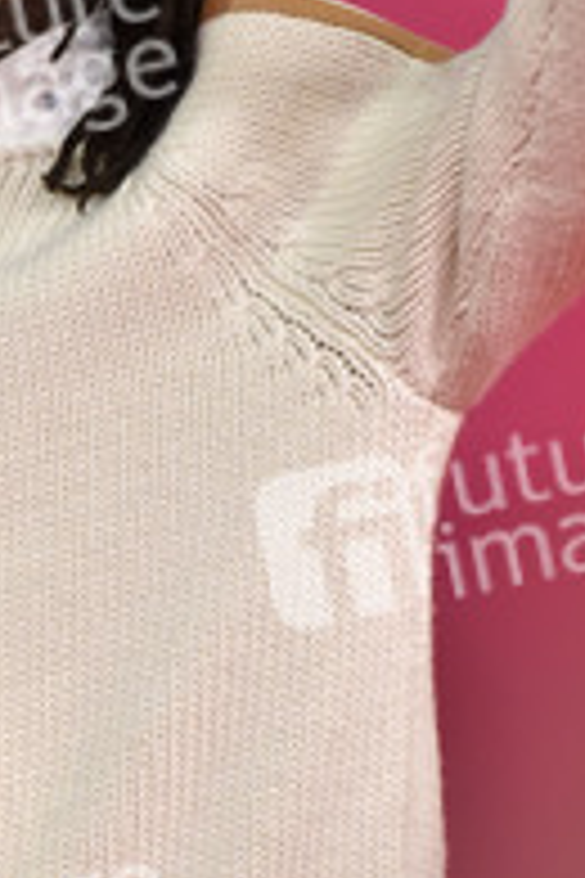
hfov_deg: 3.9
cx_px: 76
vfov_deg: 5.9
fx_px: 8482
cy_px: 297
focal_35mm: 348
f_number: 5.6
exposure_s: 1/200
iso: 2000
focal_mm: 170
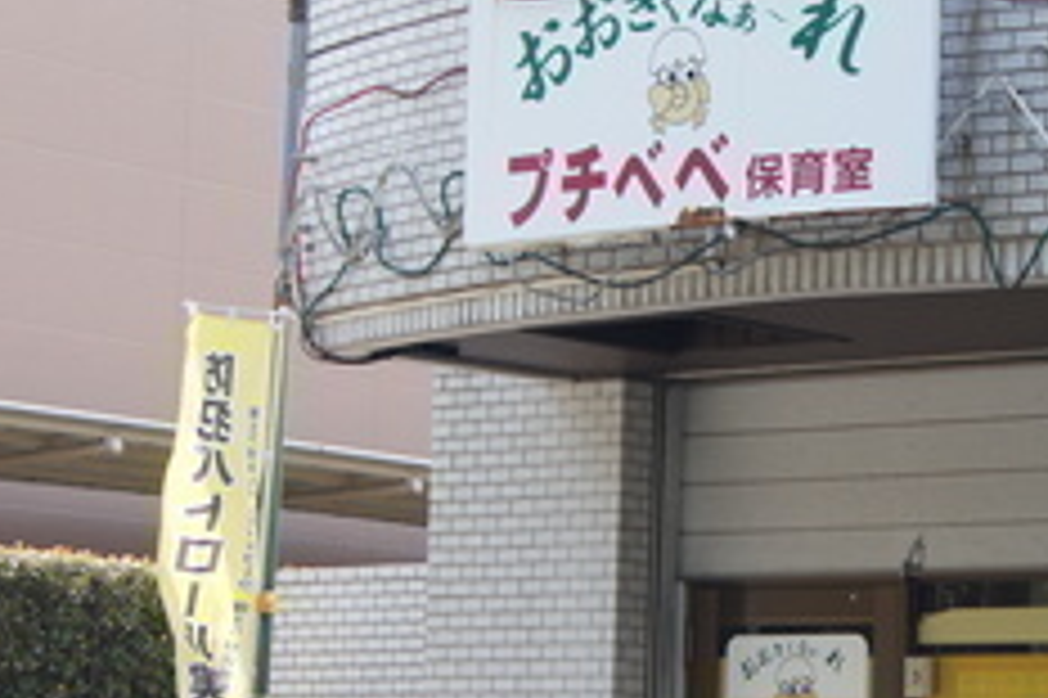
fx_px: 3898
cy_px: 477
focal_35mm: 134
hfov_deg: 15.1
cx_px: 1008
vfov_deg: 10.2
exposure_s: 1/80
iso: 100
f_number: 9
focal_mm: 26
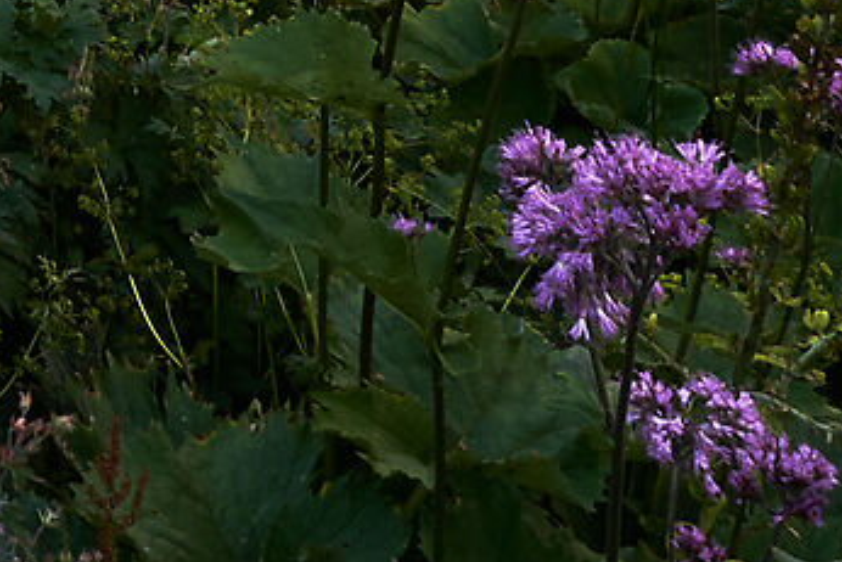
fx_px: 2433
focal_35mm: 104
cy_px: -893
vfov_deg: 10.7
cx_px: -589
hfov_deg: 16.9
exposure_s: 1/80
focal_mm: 10
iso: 100
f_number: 11
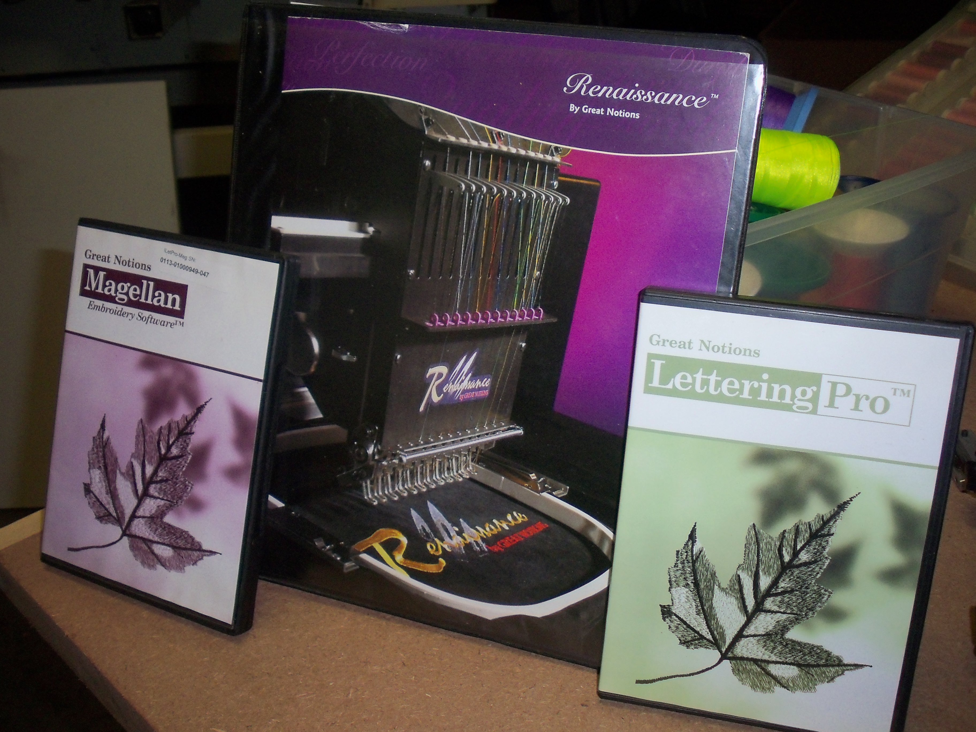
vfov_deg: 37.7
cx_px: 488
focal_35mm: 38
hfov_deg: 49.0
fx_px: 1071
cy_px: 366
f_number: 3.5
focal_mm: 6.3
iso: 200
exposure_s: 1/60
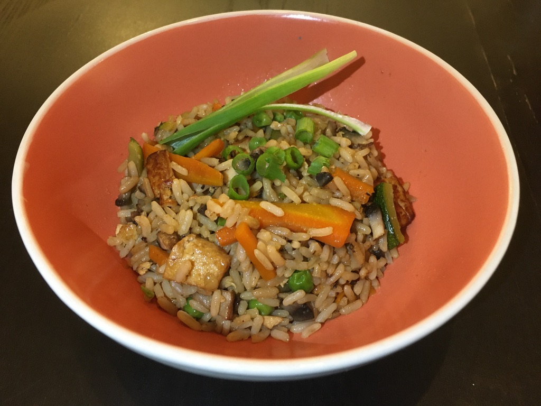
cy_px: 203
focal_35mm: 29
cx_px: 270
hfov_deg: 61.7
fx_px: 453
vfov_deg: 48.2
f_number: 2.2
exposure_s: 1/25
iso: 200
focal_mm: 4.15
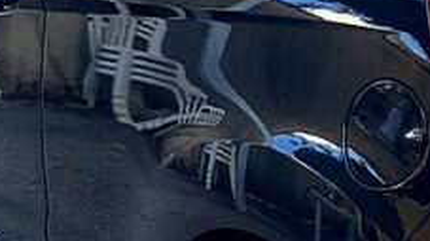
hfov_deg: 20.7
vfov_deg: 12.0
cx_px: 428
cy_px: 176
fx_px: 1139
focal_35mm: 100
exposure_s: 1/153
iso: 32
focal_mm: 4.25
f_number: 1.8
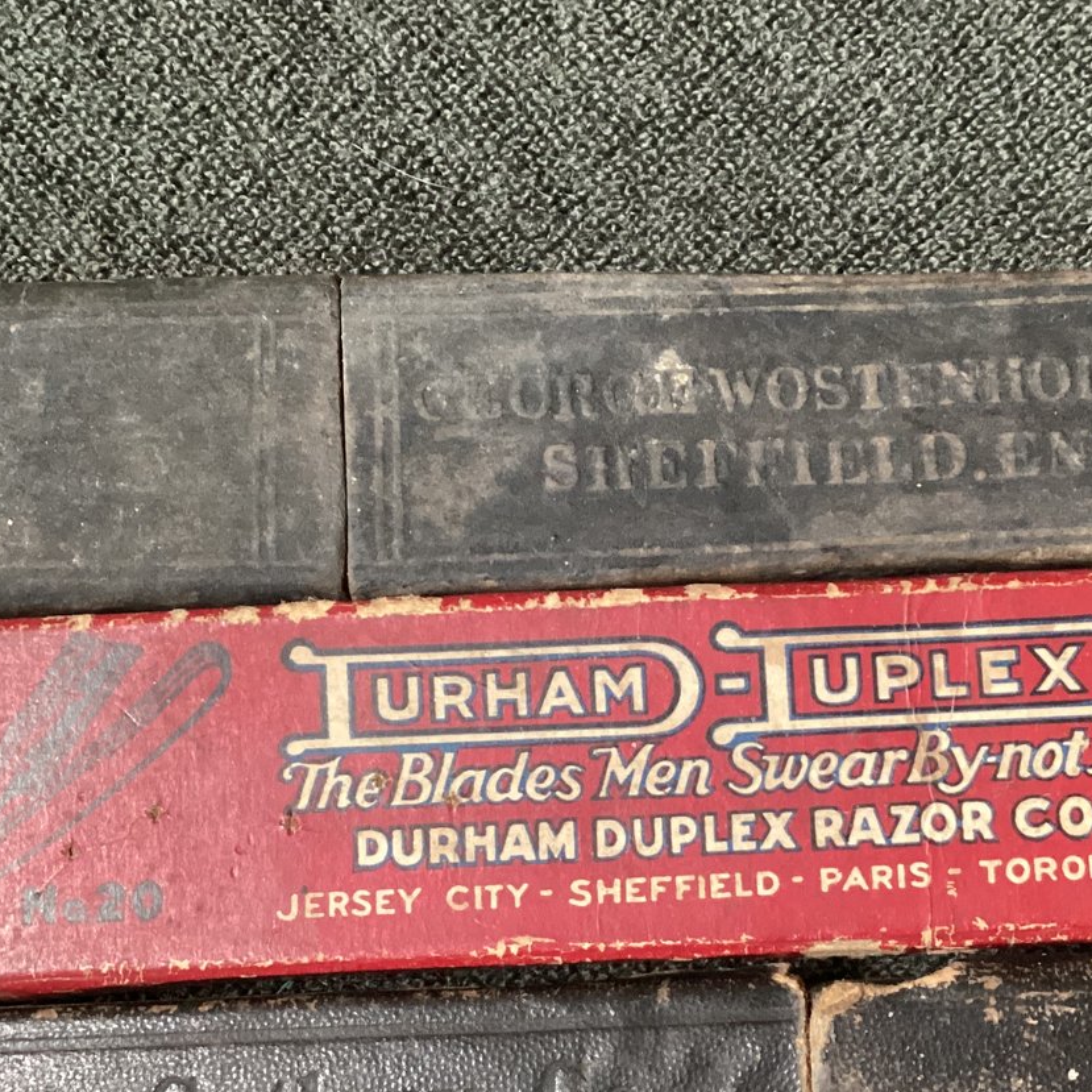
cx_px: 669
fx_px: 1785
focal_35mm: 50
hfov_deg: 33.9
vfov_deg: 33.8
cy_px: 705
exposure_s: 1/40
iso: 400
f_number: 2.4
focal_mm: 3.3
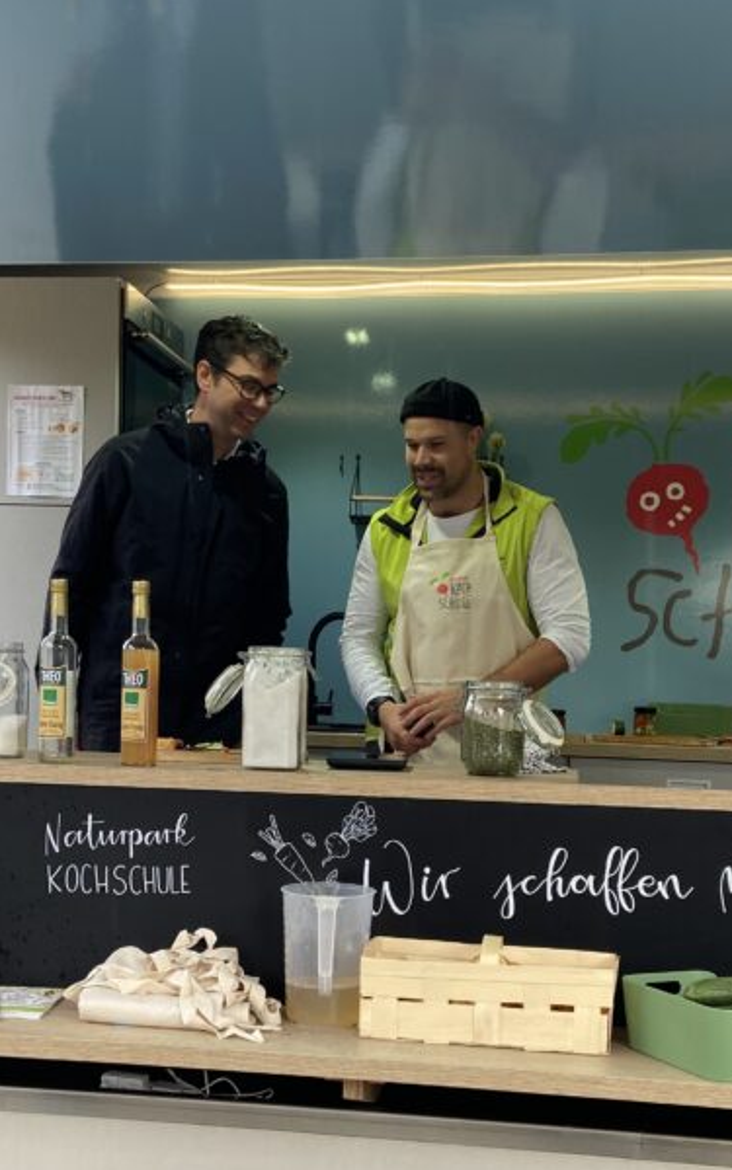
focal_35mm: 47
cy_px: 727
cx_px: 340
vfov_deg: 42.3
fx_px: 1500
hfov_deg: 27.4
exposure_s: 1/122
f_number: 1.8
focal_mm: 4.25
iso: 64
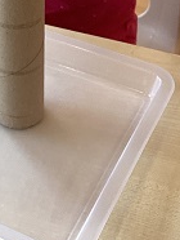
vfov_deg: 17.2
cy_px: -19
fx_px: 768
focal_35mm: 111
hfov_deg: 13.2
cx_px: 8
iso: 100
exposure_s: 1/60
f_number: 2.4
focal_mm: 3.3
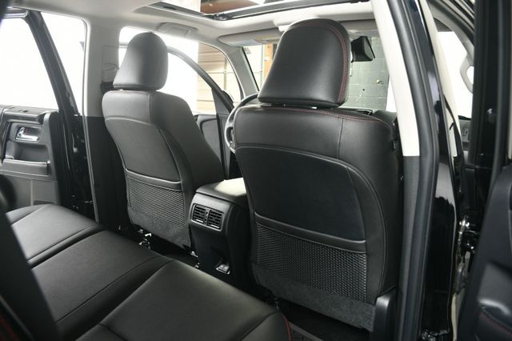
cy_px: 170
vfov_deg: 47.9
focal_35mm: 27
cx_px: 256
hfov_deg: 67.4
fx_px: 384
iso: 100
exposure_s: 1/160
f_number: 3.5
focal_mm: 18
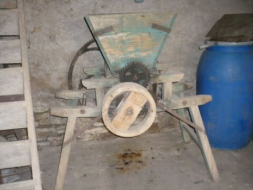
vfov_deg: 40.7
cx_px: 126
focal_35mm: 35
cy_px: 95
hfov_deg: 52.6
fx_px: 256
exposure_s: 1/30
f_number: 2.8
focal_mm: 5.8
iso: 400
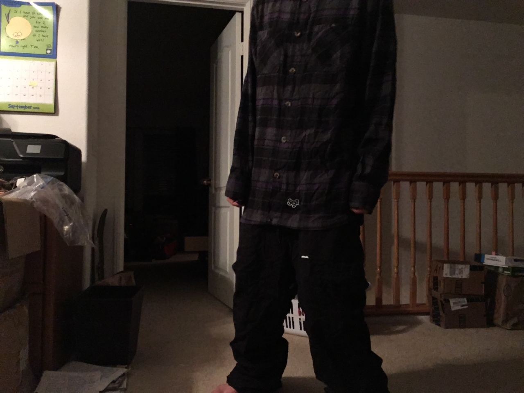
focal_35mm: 31
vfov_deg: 45.4
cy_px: 196
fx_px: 469
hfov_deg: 58.4
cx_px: 262
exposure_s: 1/20
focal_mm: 2.15
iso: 320
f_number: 2.4
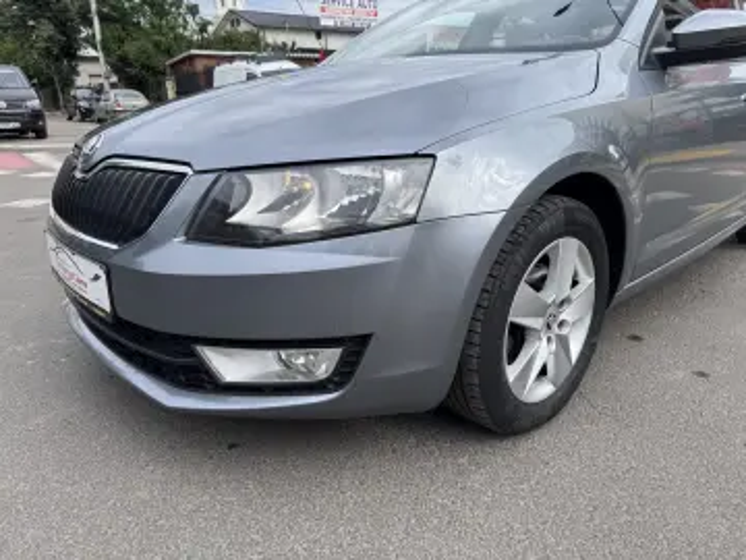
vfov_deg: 56.8
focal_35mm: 24
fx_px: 517
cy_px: 280
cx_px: 373
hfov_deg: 71.6
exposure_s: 1/1980
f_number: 1.78
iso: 80
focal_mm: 6.76
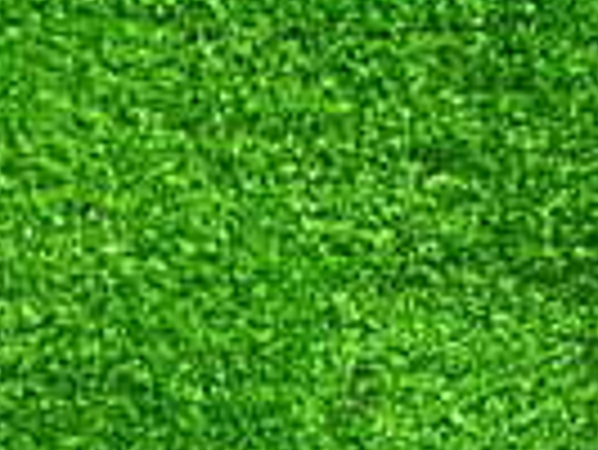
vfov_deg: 10.3
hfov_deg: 14.1
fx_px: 2334
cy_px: 837
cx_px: 737
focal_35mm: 135
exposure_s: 1/30
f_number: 2.3
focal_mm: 5.4
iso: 500
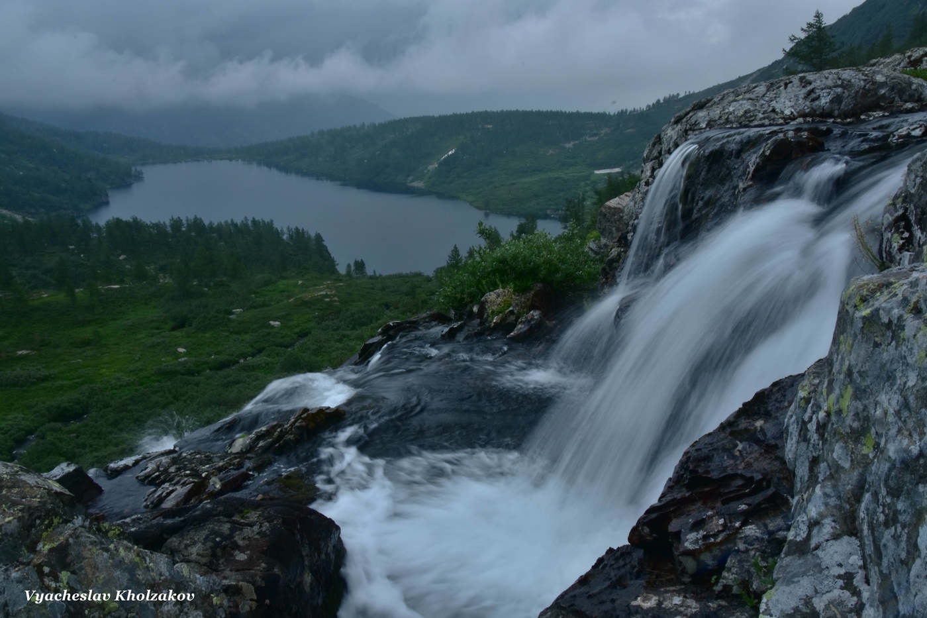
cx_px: 464
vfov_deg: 47.9
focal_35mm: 27
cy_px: 309
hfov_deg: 67.4
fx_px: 695
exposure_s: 1/8
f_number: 22
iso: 200
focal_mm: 18
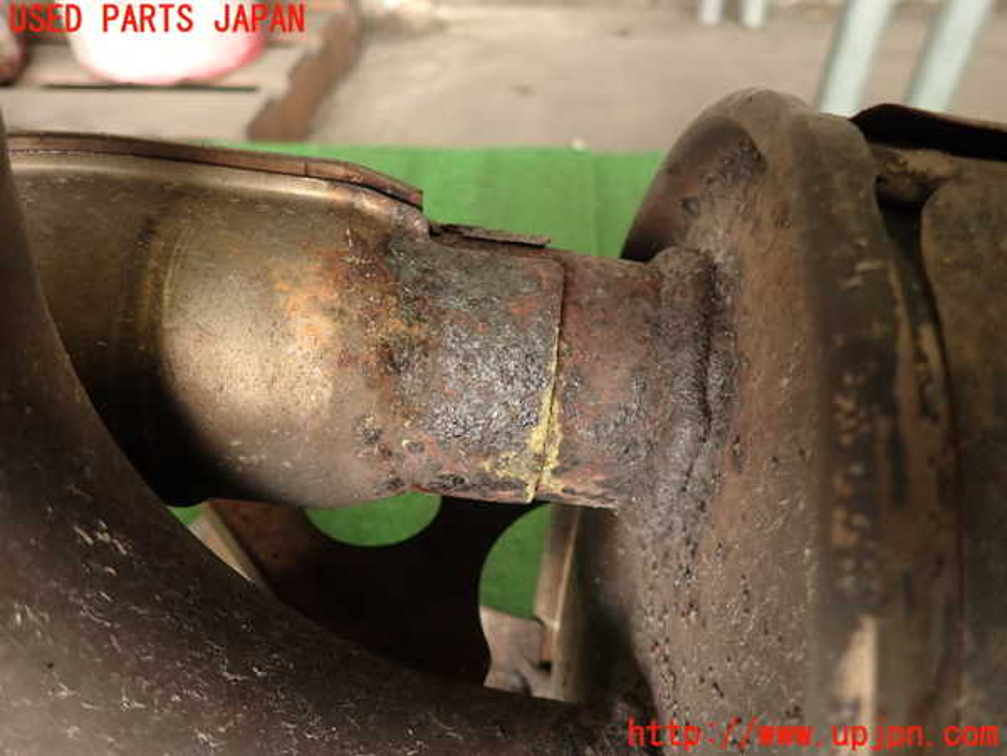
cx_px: 504
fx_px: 727
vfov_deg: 54.9
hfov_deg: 69.4
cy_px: 378
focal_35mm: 25
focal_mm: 4.5
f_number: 2
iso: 200
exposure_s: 1/60
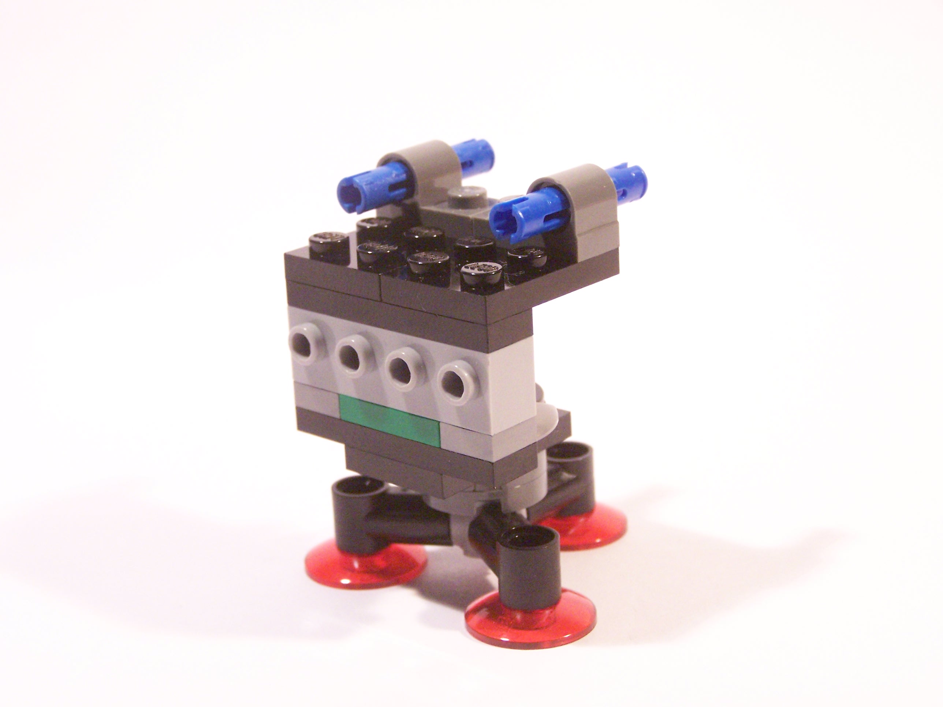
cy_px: 354
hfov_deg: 28.2
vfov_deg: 21.3
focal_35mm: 69
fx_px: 1880
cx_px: 472
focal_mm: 11.5
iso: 400
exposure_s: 1/45
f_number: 3.2
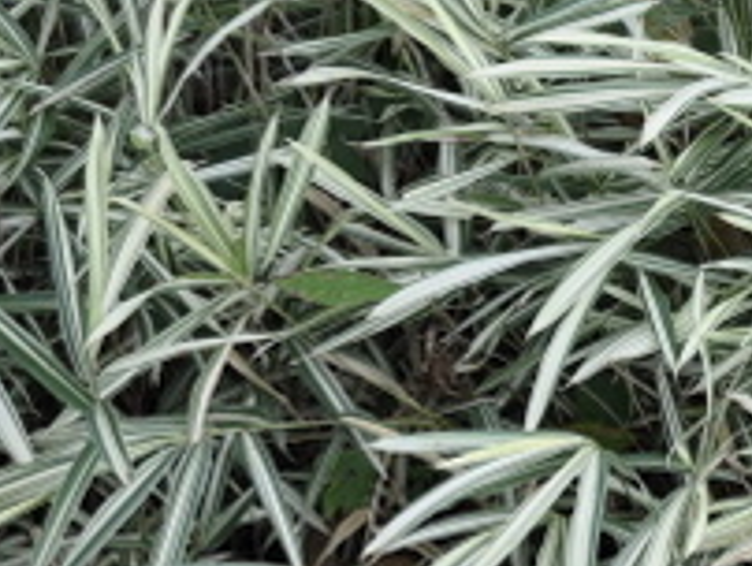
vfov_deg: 7.7
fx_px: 4219
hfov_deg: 9.6
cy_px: 138
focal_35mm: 194
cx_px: 1422
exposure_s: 1/125
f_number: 5.6
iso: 200
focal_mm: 34
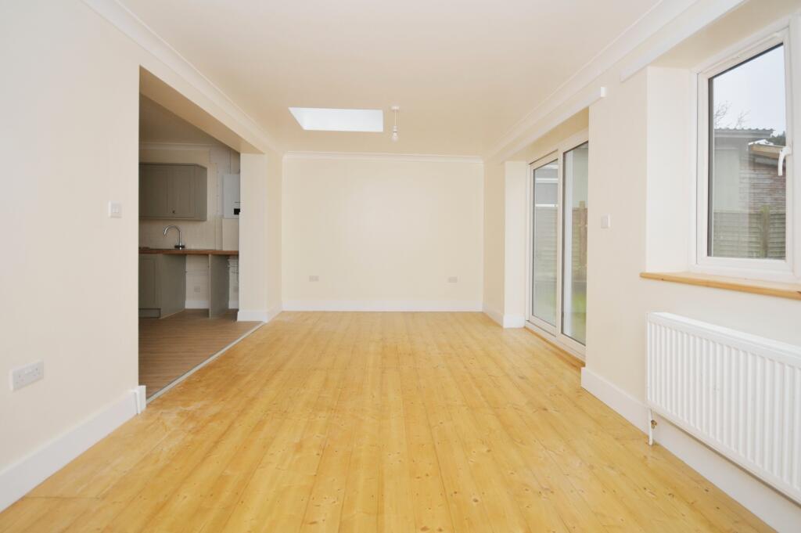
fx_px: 333
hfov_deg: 100.4
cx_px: 400
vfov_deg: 77.2
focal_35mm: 15
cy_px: 266
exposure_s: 1/60
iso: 200
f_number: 5
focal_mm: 10
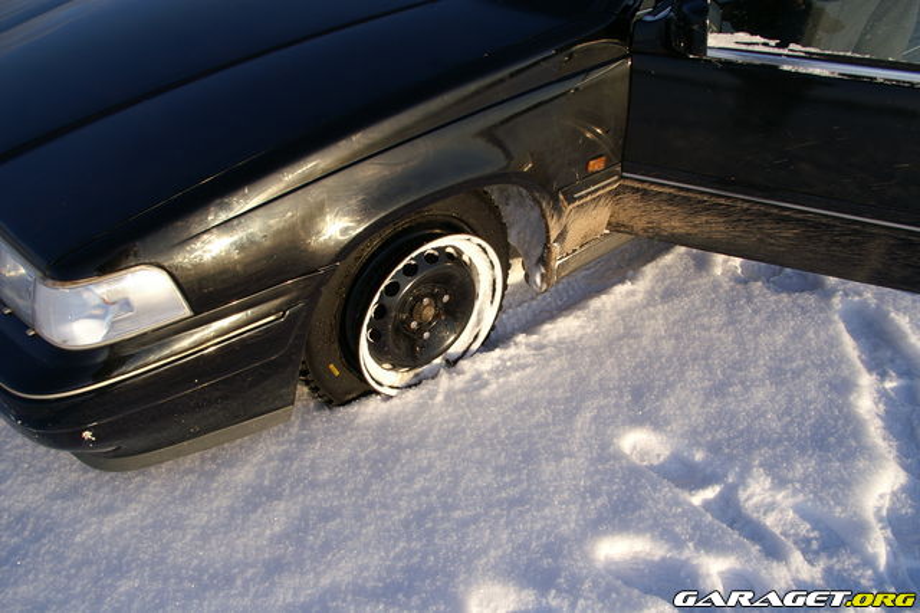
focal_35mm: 30
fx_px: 766
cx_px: 460
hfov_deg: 62.0
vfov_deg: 43.6
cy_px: 306
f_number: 8
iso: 100
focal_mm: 20
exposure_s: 1/250
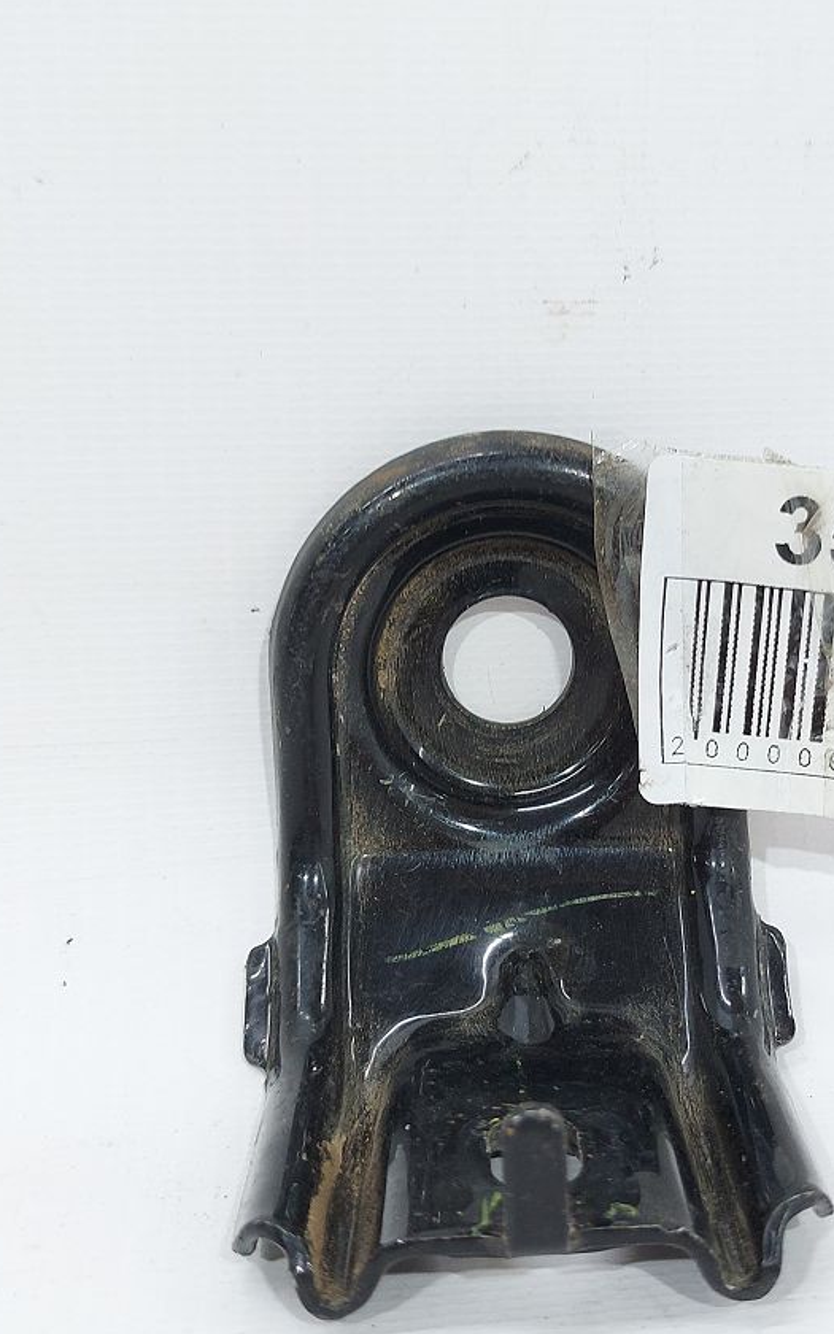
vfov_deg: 47.2
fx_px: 1527
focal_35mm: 42
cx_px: 571
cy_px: 716
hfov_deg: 30.3
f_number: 1.8
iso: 64
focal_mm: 5.23
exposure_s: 1/50
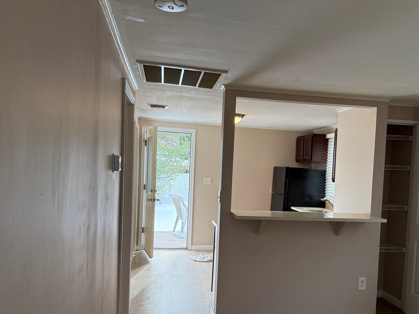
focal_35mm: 31
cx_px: 242
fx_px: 375
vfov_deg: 45.1
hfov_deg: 58.1
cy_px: 191
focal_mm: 6.76
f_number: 1.78
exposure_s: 1/236
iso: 160
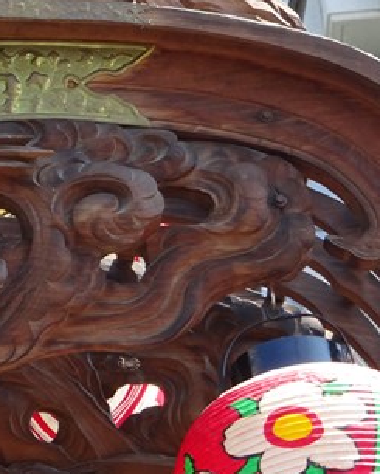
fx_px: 3766
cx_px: -92
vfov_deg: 7.2
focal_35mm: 268
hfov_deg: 5.7
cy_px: 42
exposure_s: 1/125
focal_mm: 17.97
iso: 100
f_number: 5
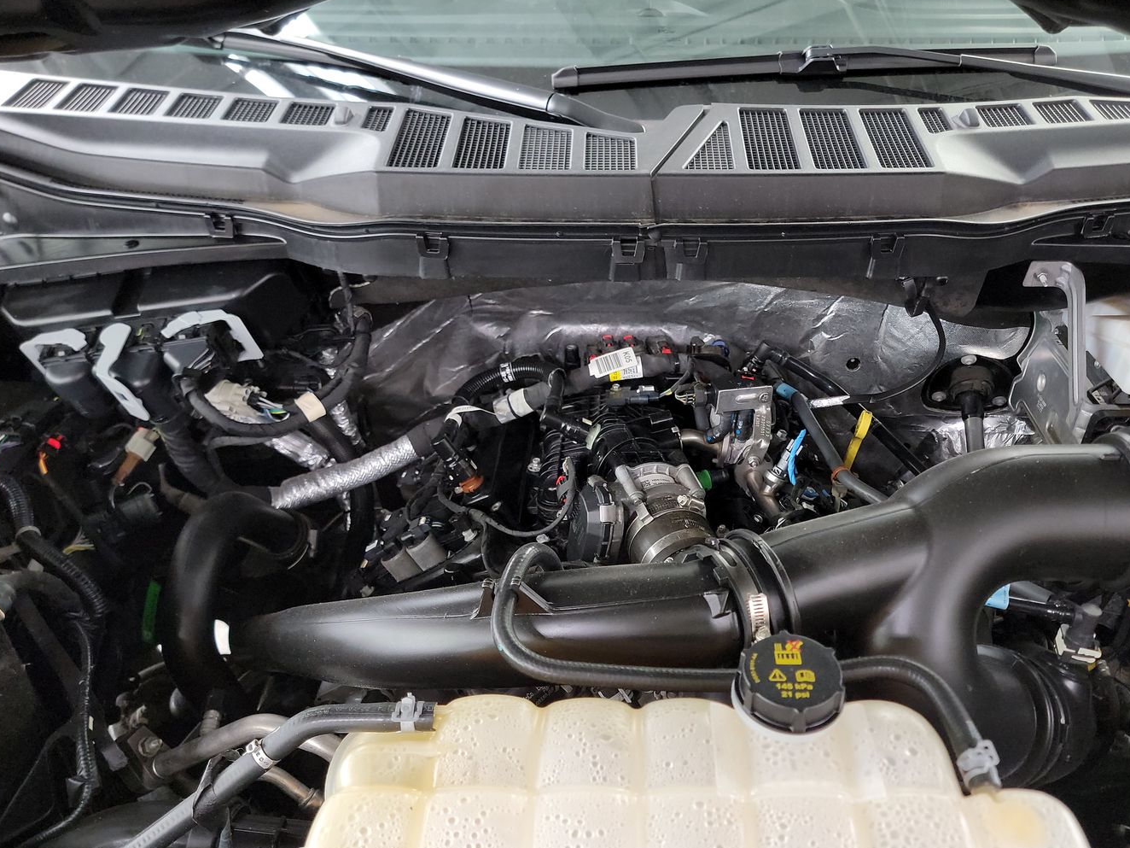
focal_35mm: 29
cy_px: 492
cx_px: 608
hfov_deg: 61.6
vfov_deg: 48.0
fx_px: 947
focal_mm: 6.7
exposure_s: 1/59
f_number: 1.8
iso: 717
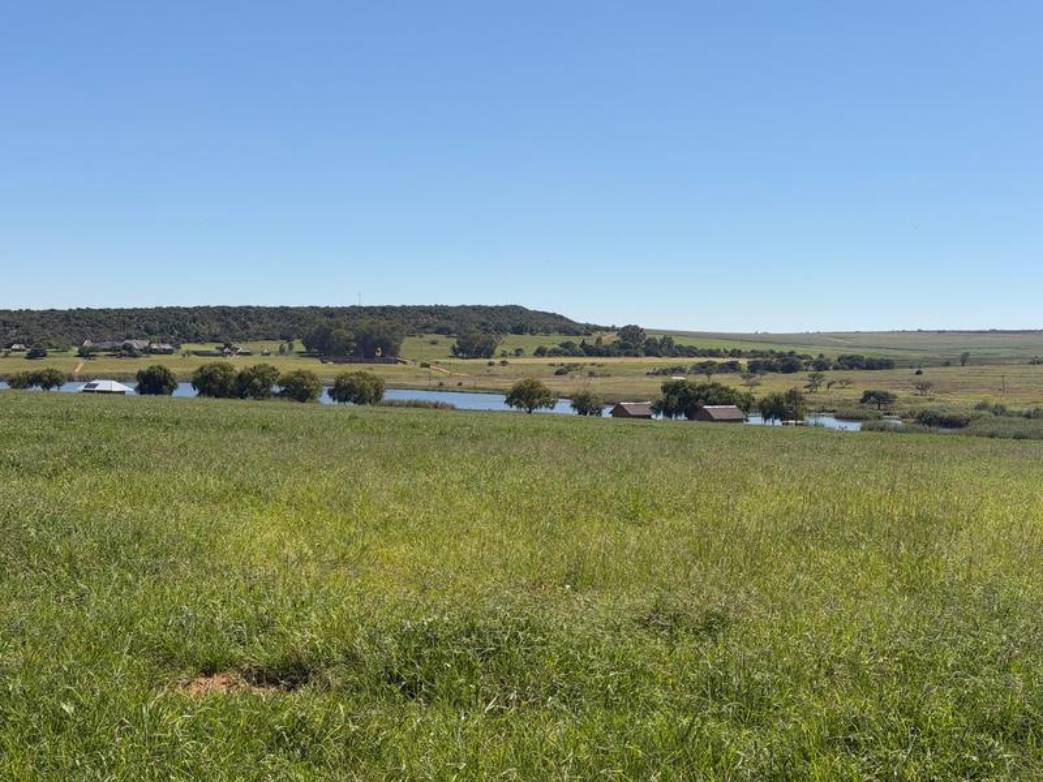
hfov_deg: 39.7
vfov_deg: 30.3
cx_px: 522
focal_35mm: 48
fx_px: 1446
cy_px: 391
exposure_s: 1/7143
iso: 80
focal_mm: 6.76
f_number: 1.78
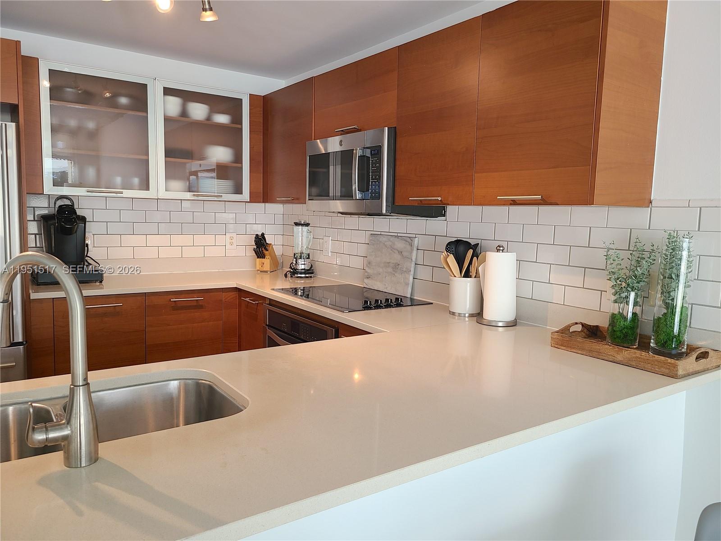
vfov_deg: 53.1
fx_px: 542
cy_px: 270
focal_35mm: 26
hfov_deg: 67.3
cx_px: 360
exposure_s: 1/60
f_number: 1.8
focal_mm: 5.4
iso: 80
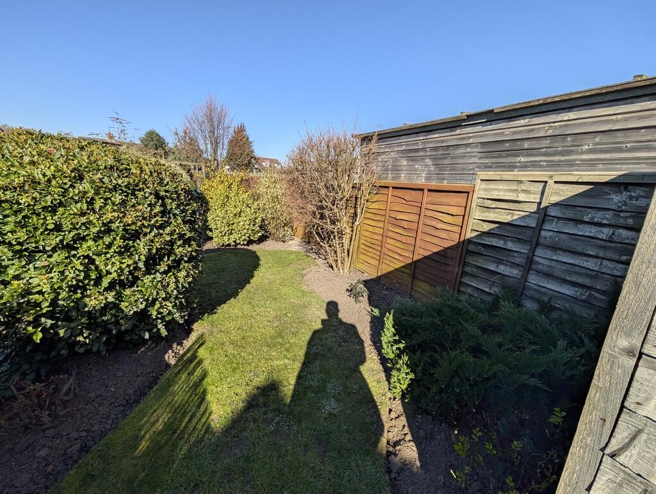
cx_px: 328
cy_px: 247
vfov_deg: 94.6
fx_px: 228
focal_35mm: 12
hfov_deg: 110.5
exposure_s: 1/2020
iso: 51
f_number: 1.7
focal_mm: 2.02
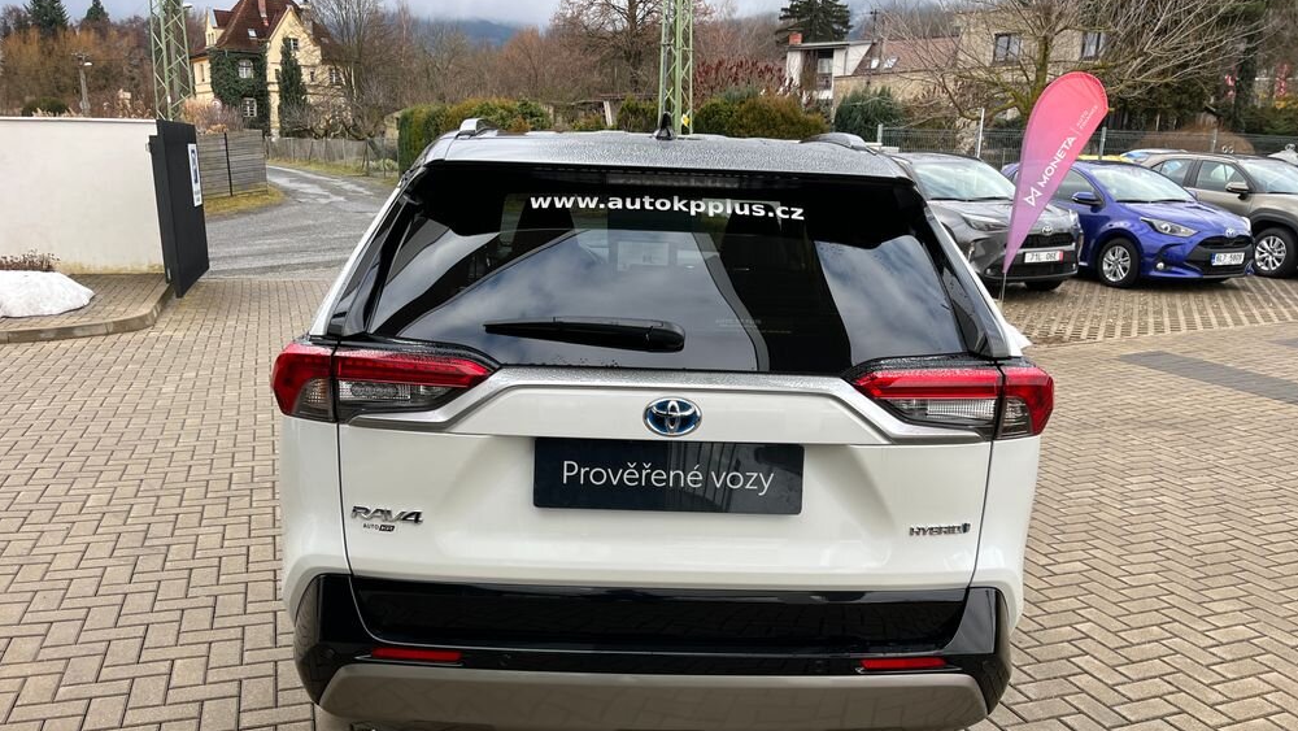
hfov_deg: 66.1
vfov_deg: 39.9
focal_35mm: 29
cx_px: 643
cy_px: 461
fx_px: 998
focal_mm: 5.1
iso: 50
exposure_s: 1/406
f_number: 1.6
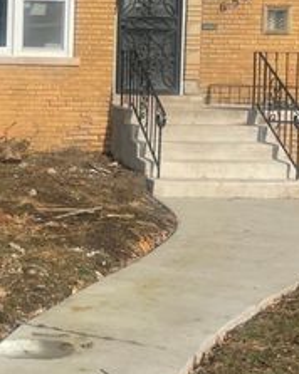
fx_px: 631
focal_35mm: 57
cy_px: 90
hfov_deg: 24.1
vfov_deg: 32.4
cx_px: -66
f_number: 1.6
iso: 32
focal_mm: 4.2
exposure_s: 1/5051
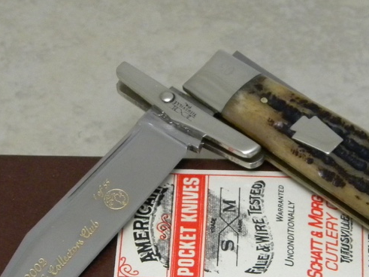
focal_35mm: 169
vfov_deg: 8.8
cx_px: 271
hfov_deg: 11.7
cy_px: 234
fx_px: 1801
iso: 400
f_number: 4.5
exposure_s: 1/23.4
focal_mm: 15.1
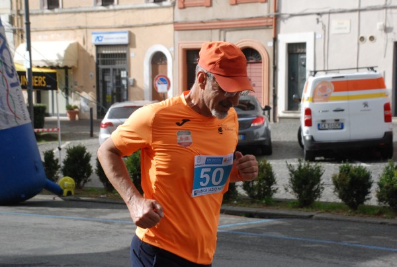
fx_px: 862
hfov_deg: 25.9
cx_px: 198
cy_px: 134
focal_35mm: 78
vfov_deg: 17.6
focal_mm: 52
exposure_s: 1/2000
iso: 1000
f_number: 8
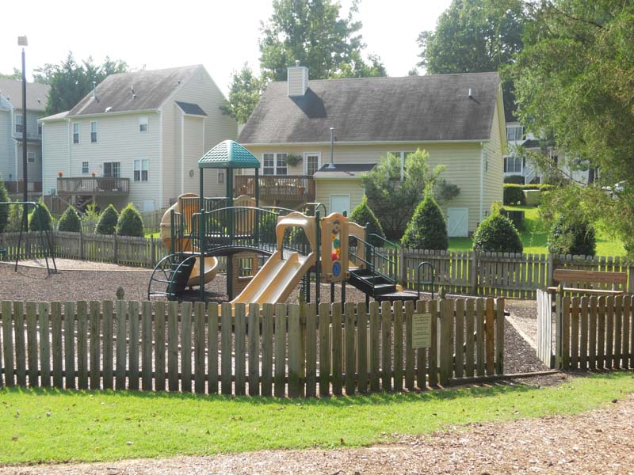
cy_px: 238
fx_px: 751
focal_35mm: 41
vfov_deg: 35.1
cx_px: 317
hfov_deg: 45.8
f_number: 3.2
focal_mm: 7.3
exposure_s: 1/320
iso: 80
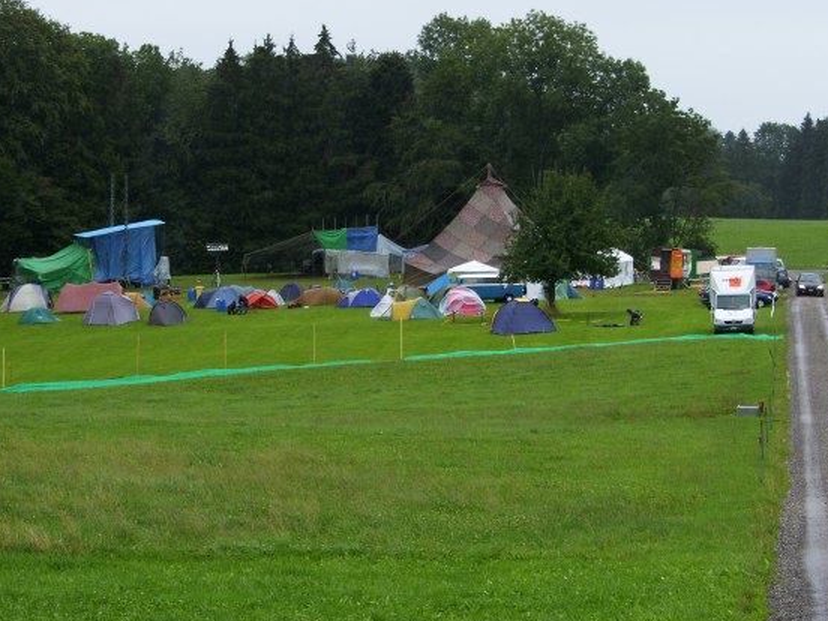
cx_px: 370
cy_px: 273
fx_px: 2775
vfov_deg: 12.8
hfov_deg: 17.0
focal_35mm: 116
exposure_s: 1/320
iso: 50
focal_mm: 25.7
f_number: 4.6
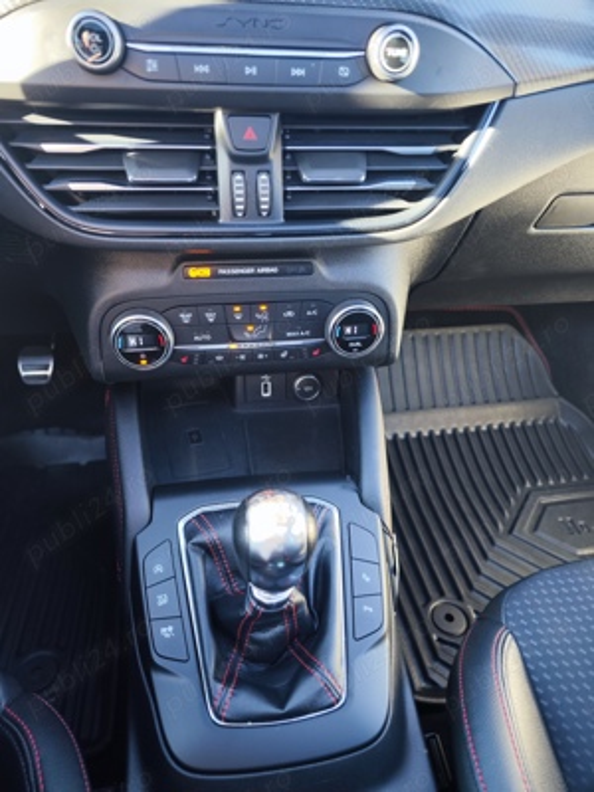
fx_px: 526
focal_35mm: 23
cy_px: 396
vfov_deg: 73.9
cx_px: 297
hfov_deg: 58.9
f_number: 1.9
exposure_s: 1/50
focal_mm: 8.7
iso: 110
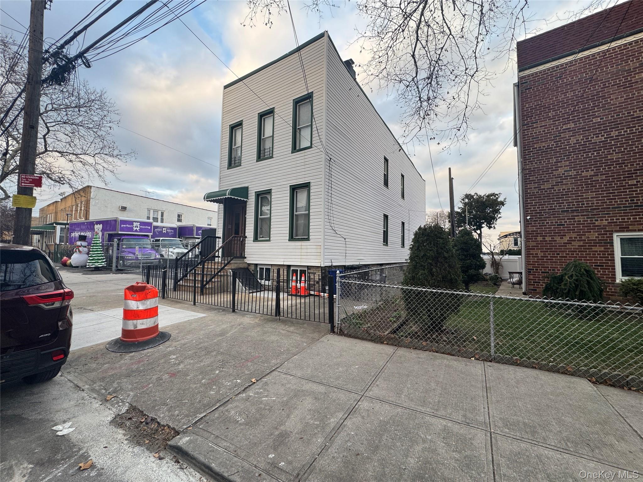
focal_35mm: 14
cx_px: 322
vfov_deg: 85.7
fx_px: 260
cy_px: 241
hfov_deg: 102.1
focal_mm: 2.22
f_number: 2.2
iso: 40
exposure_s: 1/123
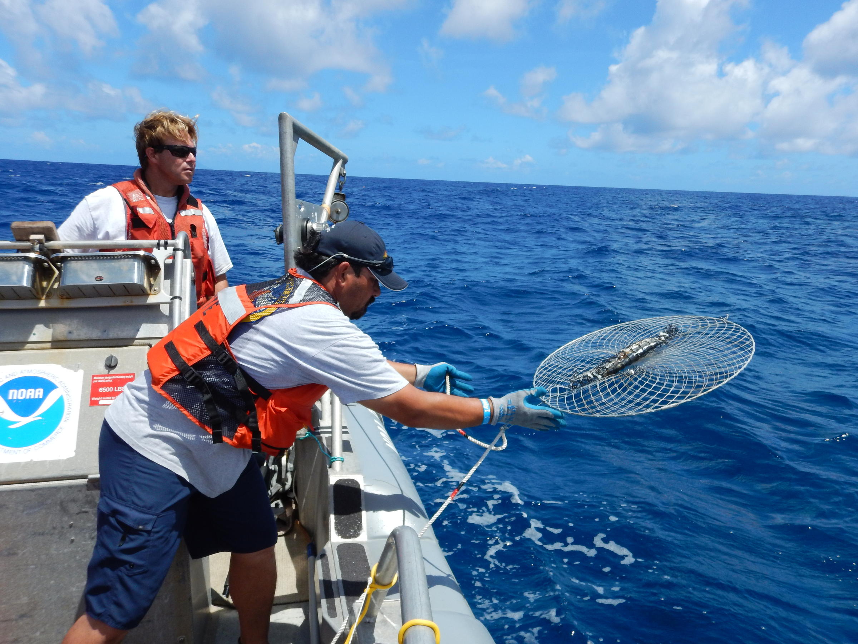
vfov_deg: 53.1
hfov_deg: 67.3
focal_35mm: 26
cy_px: 322
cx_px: 429
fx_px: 644
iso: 125
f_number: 4.1
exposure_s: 1/1250
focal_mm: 4.7
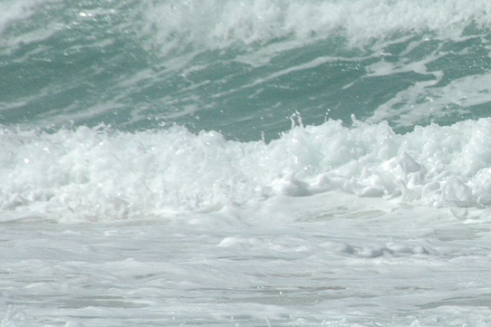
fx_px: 12066
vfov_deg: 1.6
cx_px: 669
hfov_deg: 2.3
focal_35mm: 885
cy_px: 178
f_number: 13
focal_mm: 200
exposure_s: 1/2500
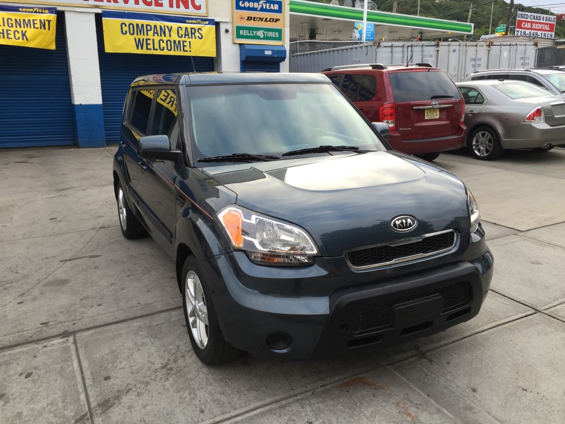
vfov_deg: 48.2
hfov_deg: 61.7
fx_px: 473
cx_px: 282
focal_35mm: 29
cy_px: 212
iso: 32
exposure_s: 1/132
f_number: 2.2
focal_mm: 4.15
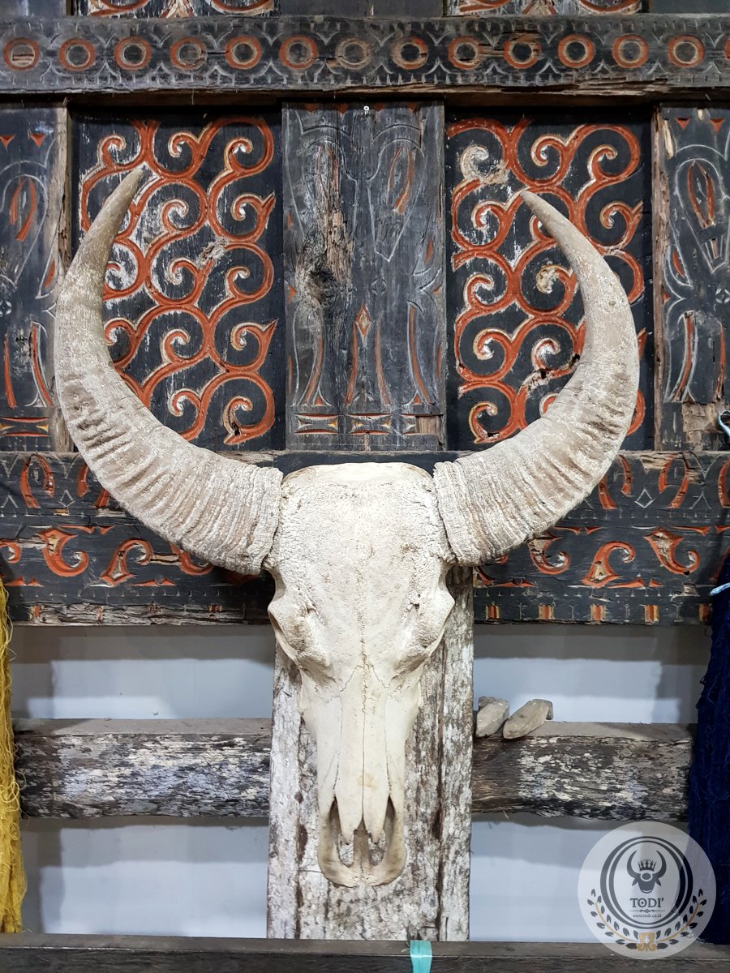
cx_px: 365
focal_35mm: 26
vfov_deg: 67.3
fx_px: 731
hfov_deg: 53.1
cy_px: 486
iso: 250
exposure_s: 1/20
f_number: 1.7
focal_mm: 4.3
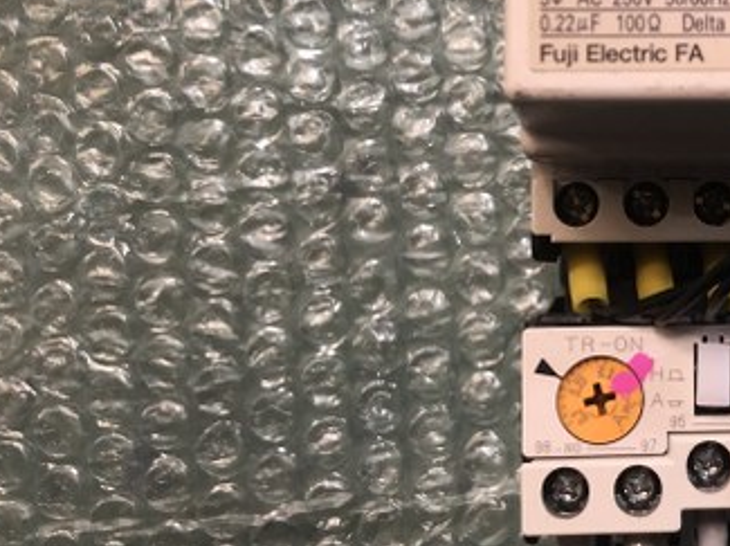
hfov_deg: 27.0
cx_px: 687
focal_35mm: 69
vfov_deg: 21.1
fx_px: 1453
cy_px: 160
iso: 40
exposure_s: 1/15
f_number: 1.8
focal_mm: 3.99
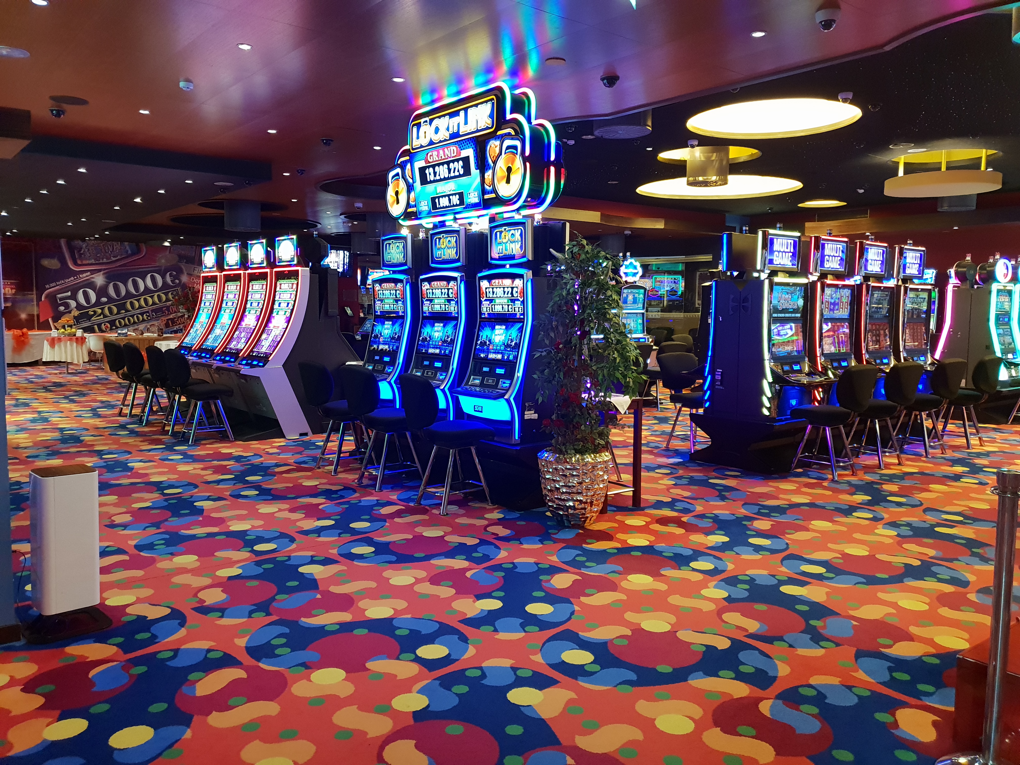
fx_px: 766
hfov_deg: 67.3
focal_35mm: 26
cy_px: 382
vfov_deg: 53.1
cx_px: 510
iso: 400
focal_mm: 4.3
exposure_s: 1/50
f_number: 1.5
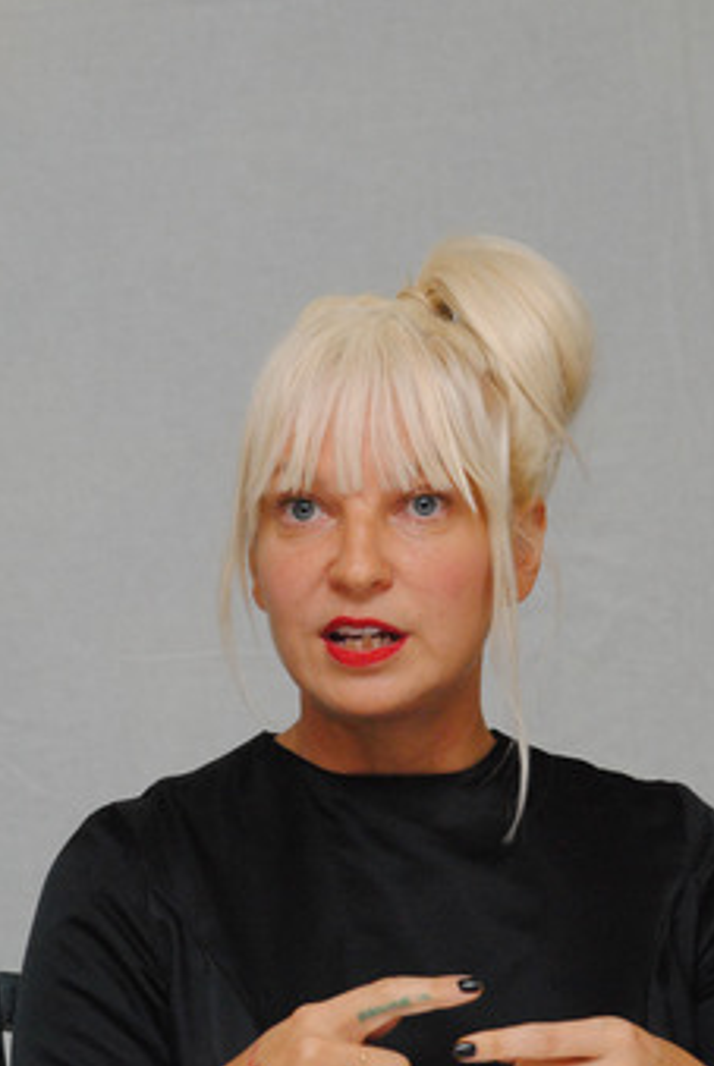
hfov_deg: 7.8
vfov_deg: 11.6
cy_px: 538
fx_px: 5249
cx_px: 365
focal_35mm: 177
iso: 1600
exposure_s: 1/160
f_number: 9
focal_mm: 100
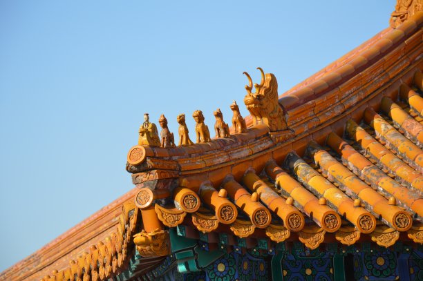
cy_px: 140
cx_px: 212
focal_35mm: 158
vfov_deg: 8.7
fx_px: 1849
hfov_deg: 13.1
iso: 100
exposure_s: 1/200
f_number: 7.1
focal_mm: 105
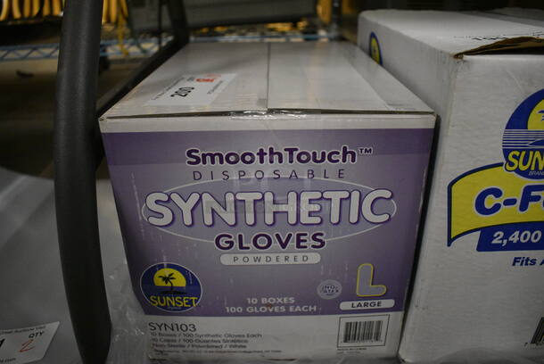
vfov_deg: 48.0
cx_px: 272
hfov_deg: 67.3
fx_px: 408
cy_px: 182
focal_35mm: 27
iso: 4000
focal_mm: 18
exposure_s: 1/125
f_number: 3.5
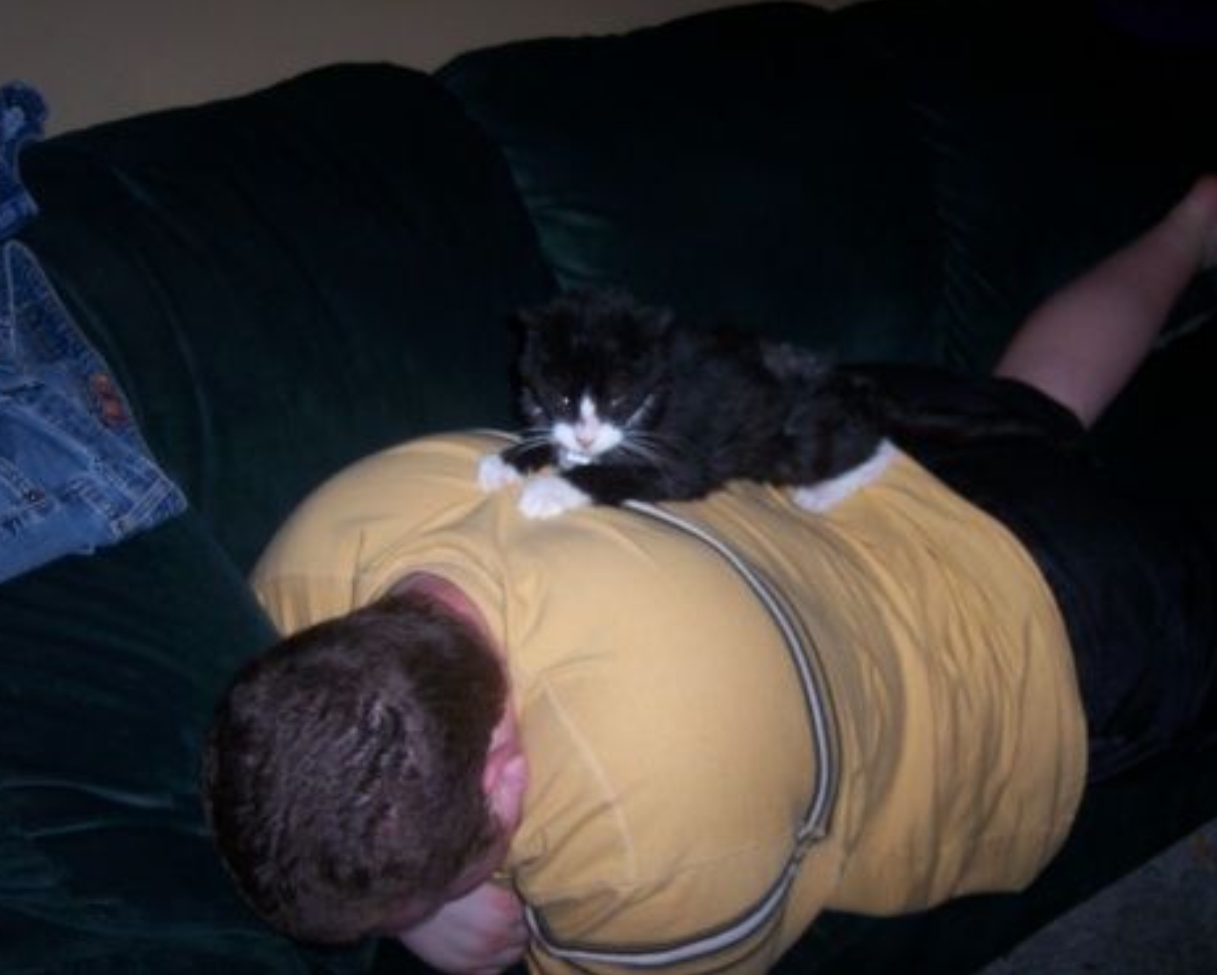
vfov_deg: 37.4
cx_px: 618
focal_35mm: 40
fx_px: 1442
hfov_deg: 45.8
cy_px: 486
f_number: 2.8
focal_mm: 8
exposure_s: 1/30
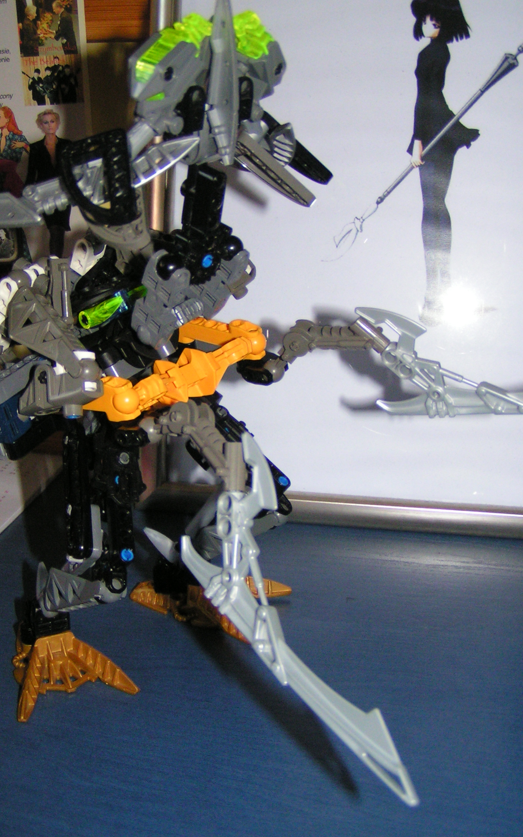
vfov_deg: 48.2
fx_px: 935
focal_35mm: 41
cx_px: 239
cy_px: 415
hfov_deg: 31.2
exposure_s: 1/40
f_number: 2.8
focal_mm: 5.8
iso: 200
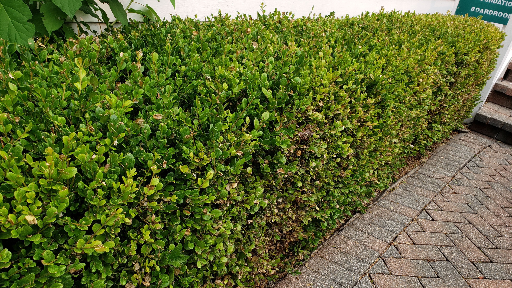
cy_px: 185
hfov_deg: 66.1
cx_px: 261
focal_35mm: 29
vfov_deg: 39.8
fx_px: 394
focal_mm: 4.3
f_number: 2.4
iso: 50
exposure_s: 1/267
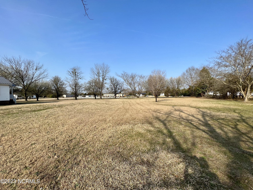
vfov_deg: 89.9
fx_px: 95
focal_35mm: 13
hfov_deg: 106.2
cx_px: 126
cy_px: 95
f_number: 1.8
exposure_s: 1/1508
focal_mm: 1.57
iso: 32
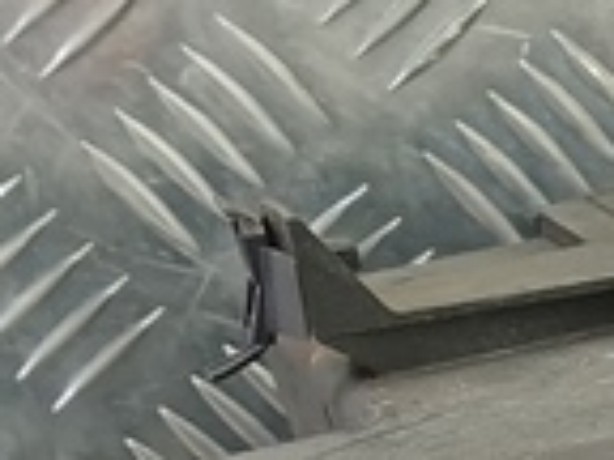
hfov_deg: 11.1
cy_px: 877
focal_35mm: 163
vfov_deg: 8.7
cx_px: 1202
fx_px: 2891
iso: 198
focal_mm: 4.11
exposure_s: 1/33.3
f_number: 1.6
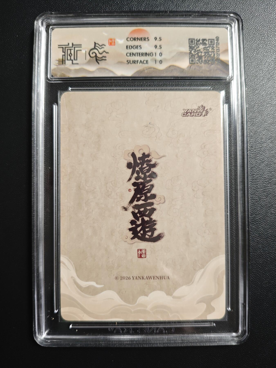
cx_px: 138
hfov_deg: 53.1
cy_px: 184
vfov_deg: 67.3
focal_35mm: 26
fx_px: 276
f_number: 1.5
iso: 500
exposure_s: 1/100
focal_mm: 4.94
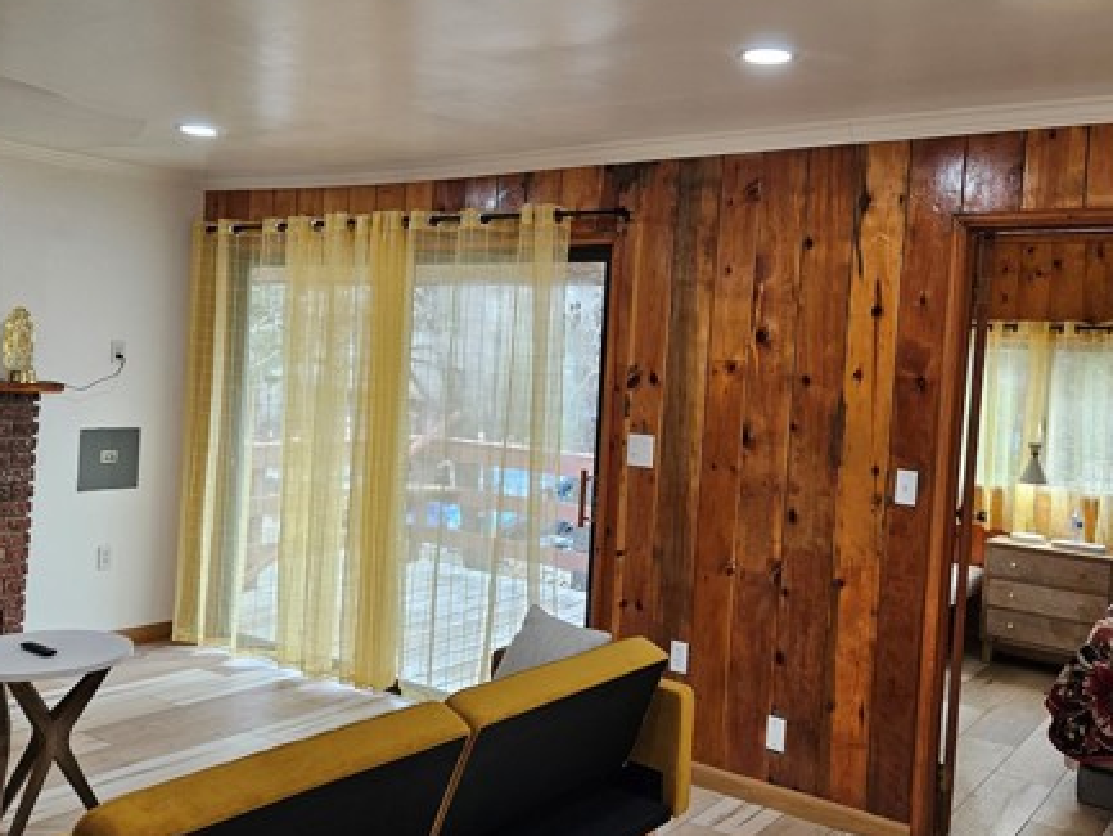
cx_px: 622
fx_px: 1093
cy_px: 373
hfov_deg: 53.8
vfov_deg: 41.8
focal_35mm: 34
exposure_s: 1/120
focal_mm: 5.4
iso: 125
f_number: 1.8
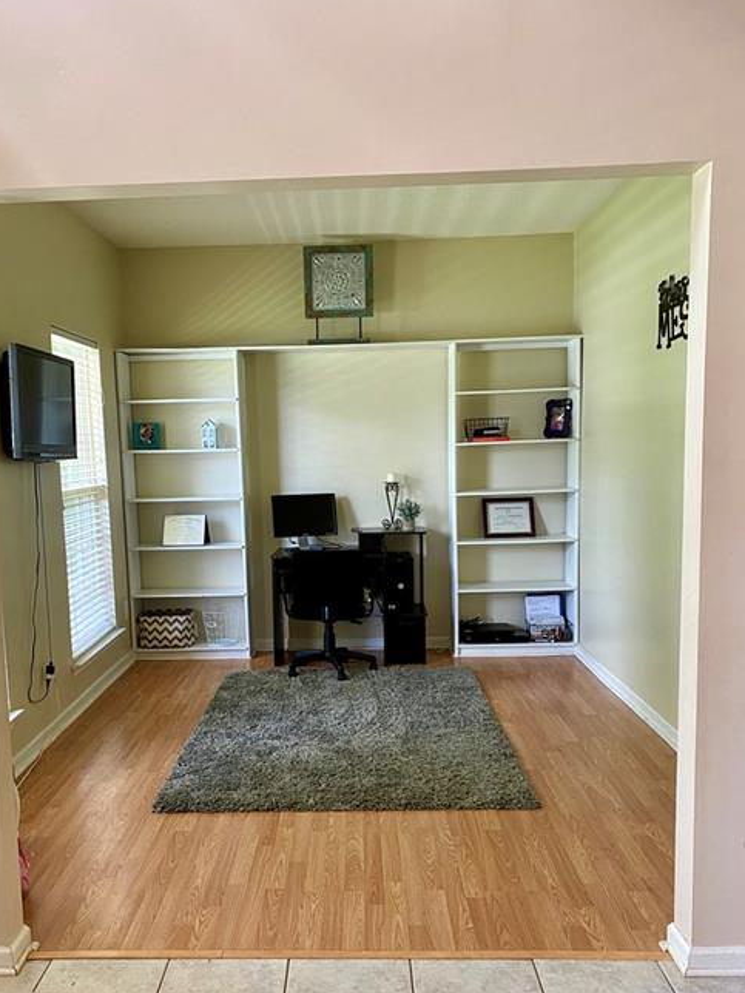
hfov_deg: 45.3
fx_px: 890
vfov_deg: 58.0
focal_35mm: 31
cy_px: 577
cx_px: 313
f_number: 1.8
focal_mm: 4.25
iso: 125
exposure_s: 1/60
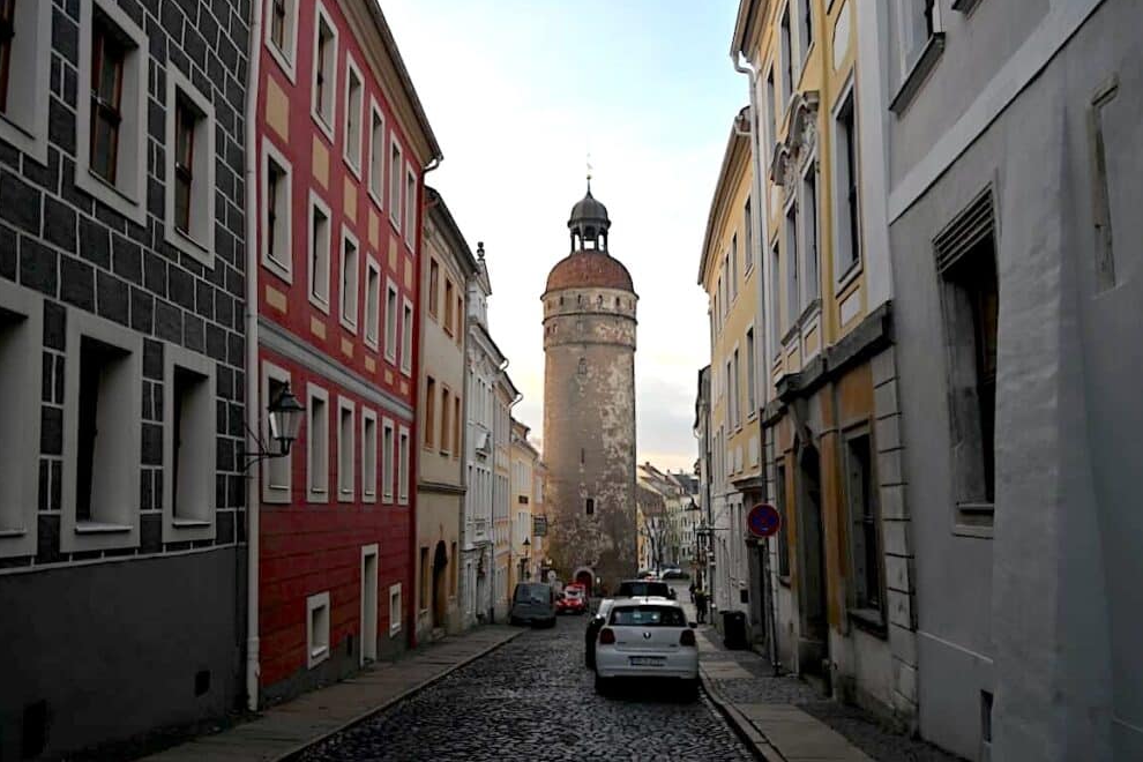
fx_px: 952
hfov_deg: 61.9
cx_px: 587
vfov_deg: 43.6
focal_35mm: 30
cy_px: 371
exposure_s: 1/250
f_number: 5
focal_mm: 29
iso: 200
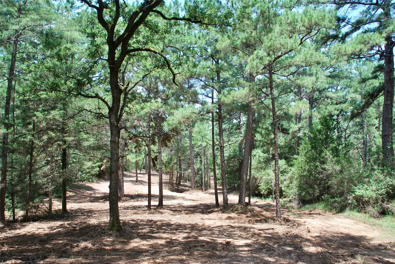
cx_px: 198
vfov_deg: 48.0
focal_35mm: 27
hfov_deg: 67.3
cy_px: 132
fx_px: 297
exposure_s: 1/125
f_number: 5.6
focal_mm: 18
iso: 110
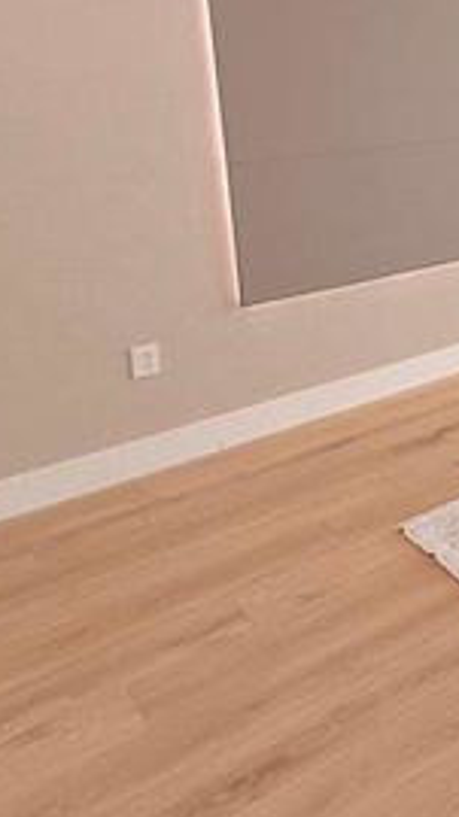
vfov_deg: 47.1
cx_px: 935
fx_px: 867
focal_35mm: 40
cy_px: 137
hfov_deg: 18.4
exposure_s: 1/121
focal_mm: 2.22
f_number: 2.2
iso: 160
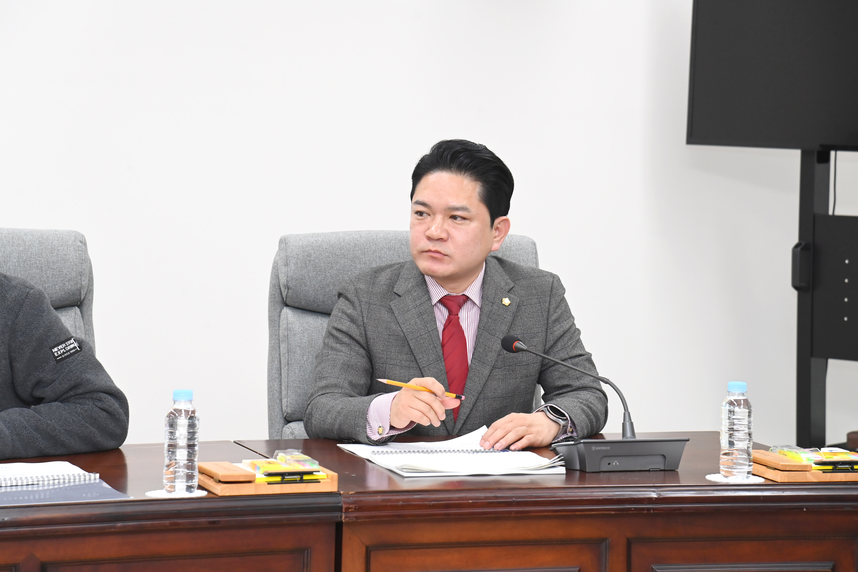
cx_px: 429
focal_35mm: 120
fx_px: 2860
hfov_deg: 17.1
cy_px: 286
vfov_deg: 11.4
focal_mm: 120
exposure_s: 1/200
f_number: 7.1
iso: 3200
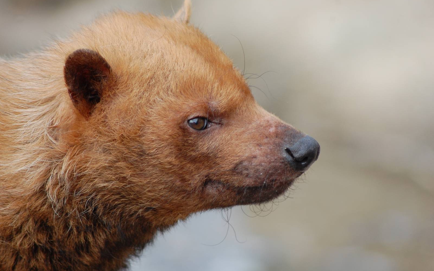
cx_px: 217
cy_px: 141
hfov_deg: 4.6
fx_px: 5429
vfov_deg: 2.9
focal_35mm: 459
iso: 560
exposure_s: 1/500
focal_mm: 300
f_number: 5.6
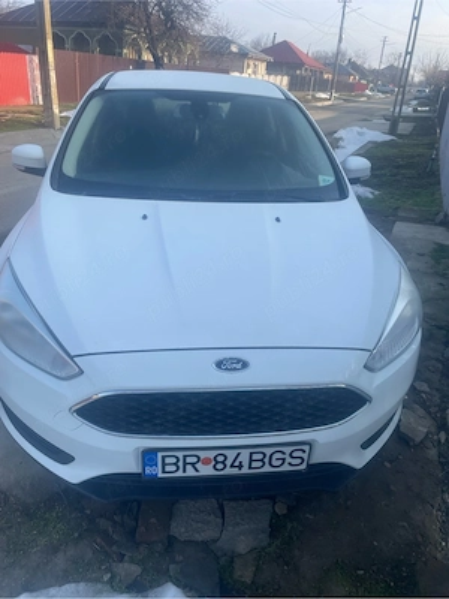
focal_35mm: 26
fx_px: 450
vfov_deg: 67.3
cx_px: 224
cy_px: 300
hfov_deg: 53.1
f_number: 1.6
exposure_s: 1/1289
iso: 32
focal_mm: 4.2
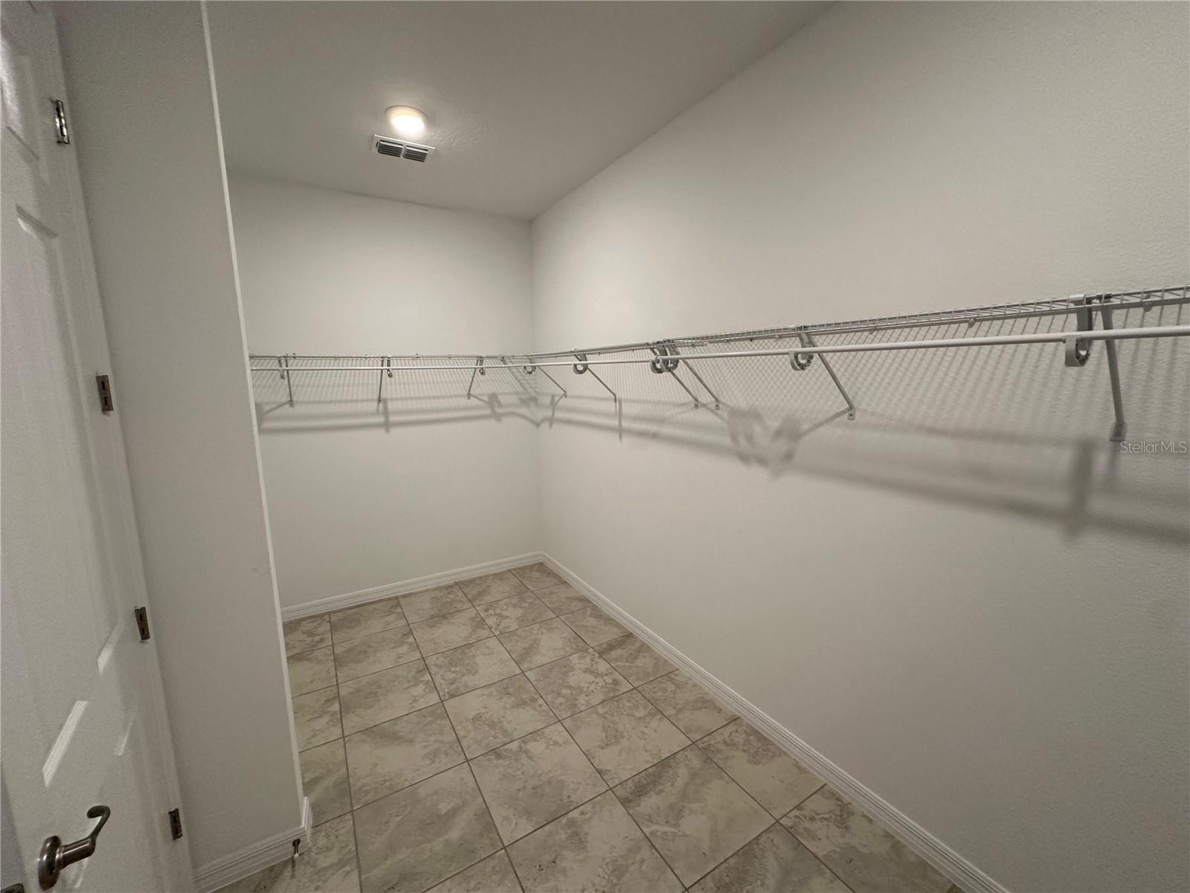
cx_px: 595
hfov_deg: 102.1
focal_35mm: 14
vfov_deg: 85.7
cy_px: 446
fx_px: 481
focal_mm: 2.22
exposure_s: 1/120
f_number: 2.2
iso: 200
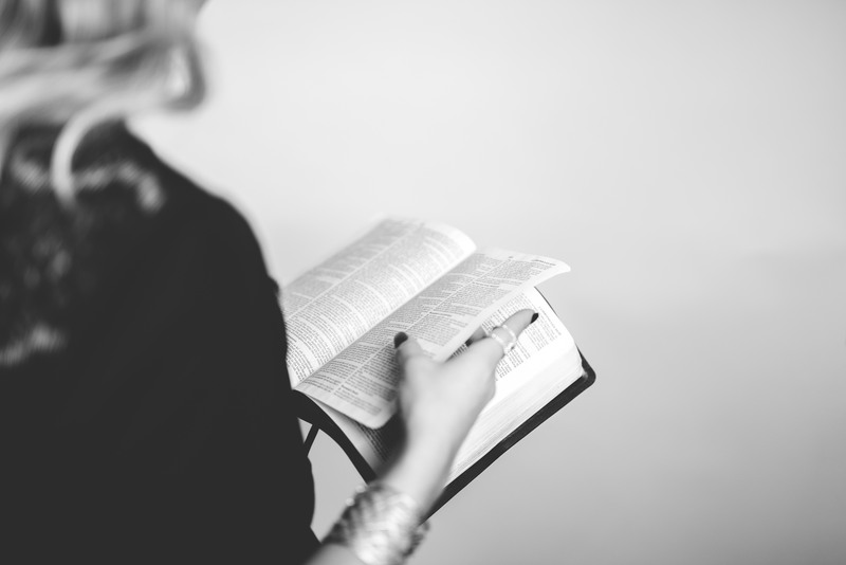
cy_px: 282
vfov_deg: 27.0
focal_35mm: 50
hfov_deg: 39.6
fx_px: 1175
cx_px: 423
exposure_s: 1/500
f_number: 1.4
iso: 640
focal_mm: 50
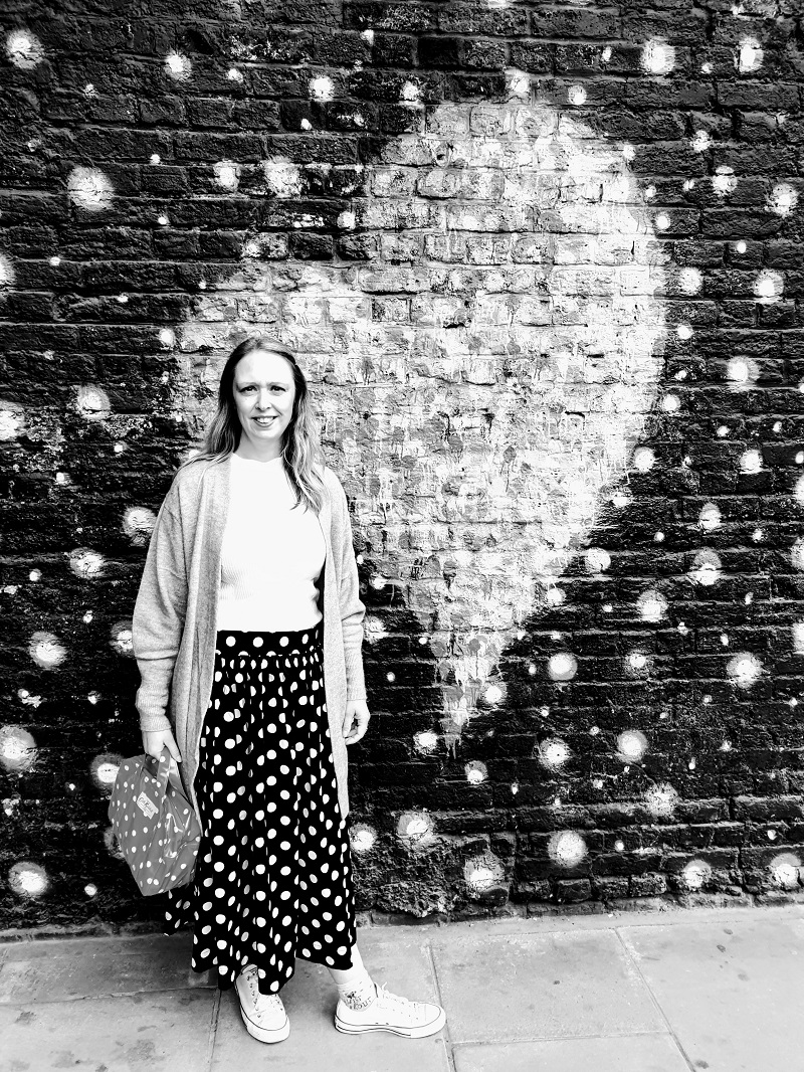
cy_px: 536
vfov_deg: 67.3
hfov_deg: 53.1
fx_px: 805
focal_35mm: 26
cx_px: 402
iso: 64
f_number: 2.4
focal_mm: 4.3
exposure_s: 1/100
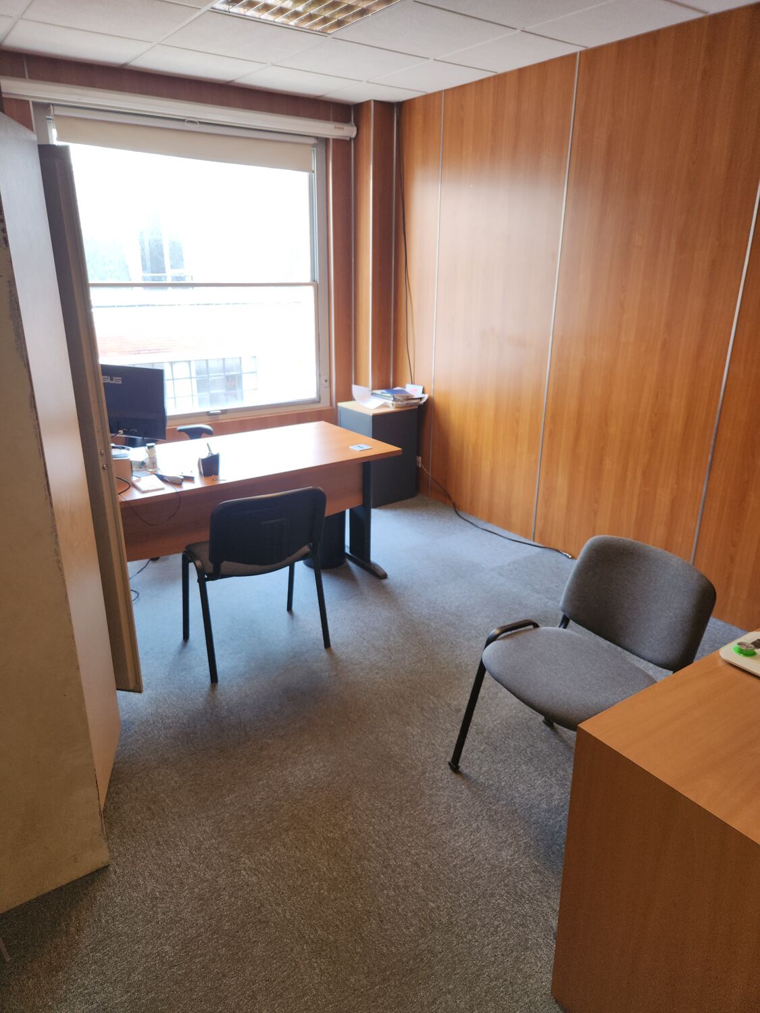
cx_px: 380
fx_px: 673
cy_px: 506
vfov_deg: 73.9
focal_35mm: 23
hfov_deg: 58.9
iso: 32
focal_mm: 5.4
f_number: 1.8
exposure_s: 1/50
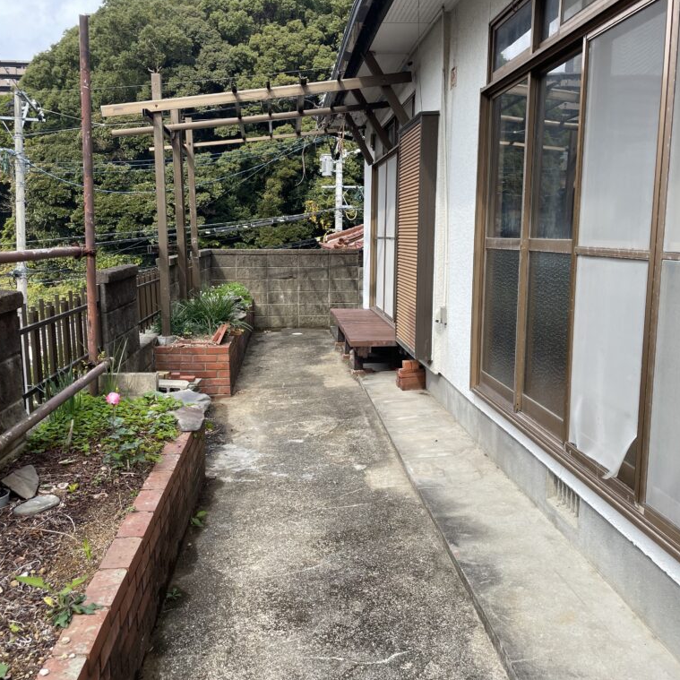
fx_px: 689
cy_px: 339
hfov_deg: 52.5
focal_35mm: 31
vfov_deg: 52.5
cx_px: 345
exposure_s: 1/725
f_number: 1.6
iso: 32
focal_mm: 4.2
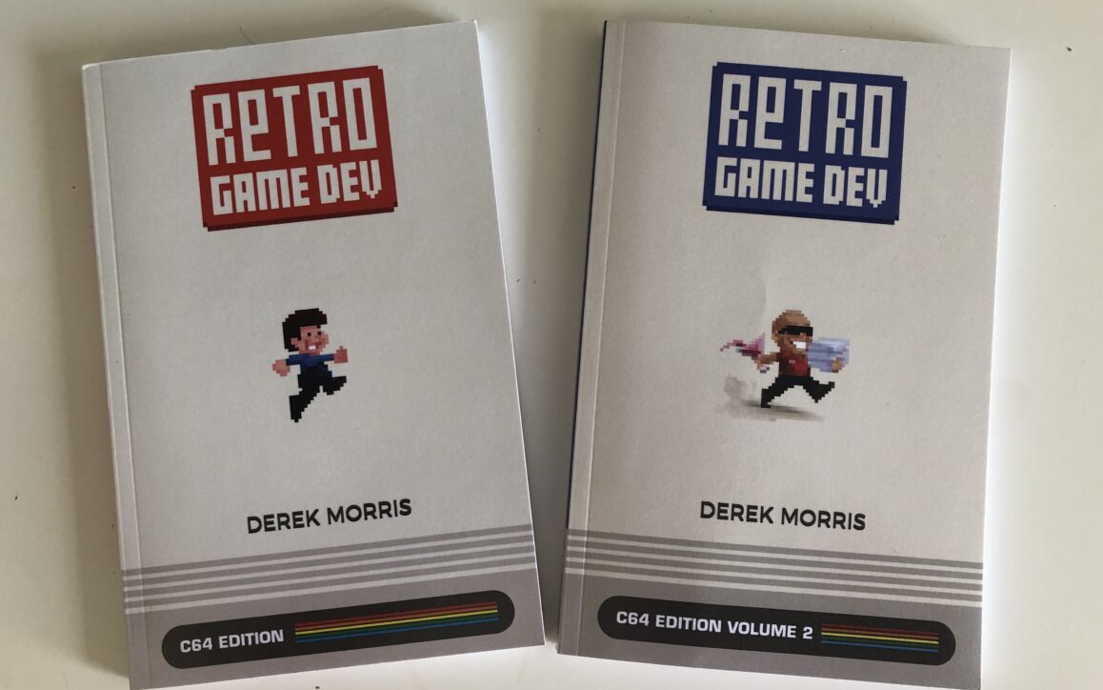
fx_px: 902
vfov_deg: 41.8
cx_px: 550
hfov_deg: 62.9
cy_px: 318
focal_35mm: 30
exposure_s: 1/33
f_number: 1.8
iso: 32
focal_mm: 3.99
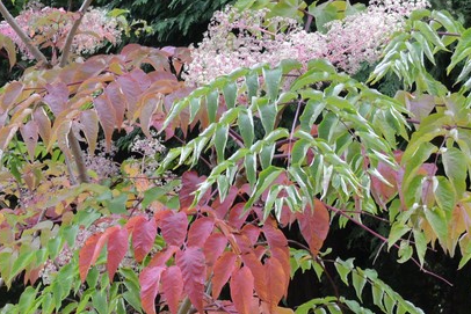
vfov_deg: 10.3
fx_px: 1741
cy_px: 234
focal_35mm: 133
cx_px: 28
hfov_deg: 15.2
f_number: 5.6
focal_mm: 24
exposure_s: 1/125
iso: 360
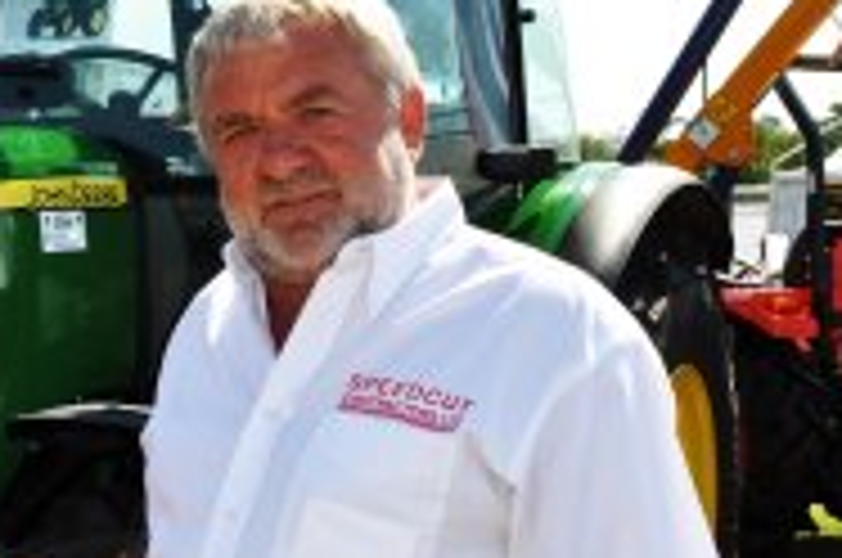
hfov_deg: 28.6
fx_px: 1518
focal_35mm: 65
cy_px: 349
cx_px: -50
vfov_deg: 20.8
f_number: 14
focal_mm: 18
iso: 200
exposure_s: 1/200
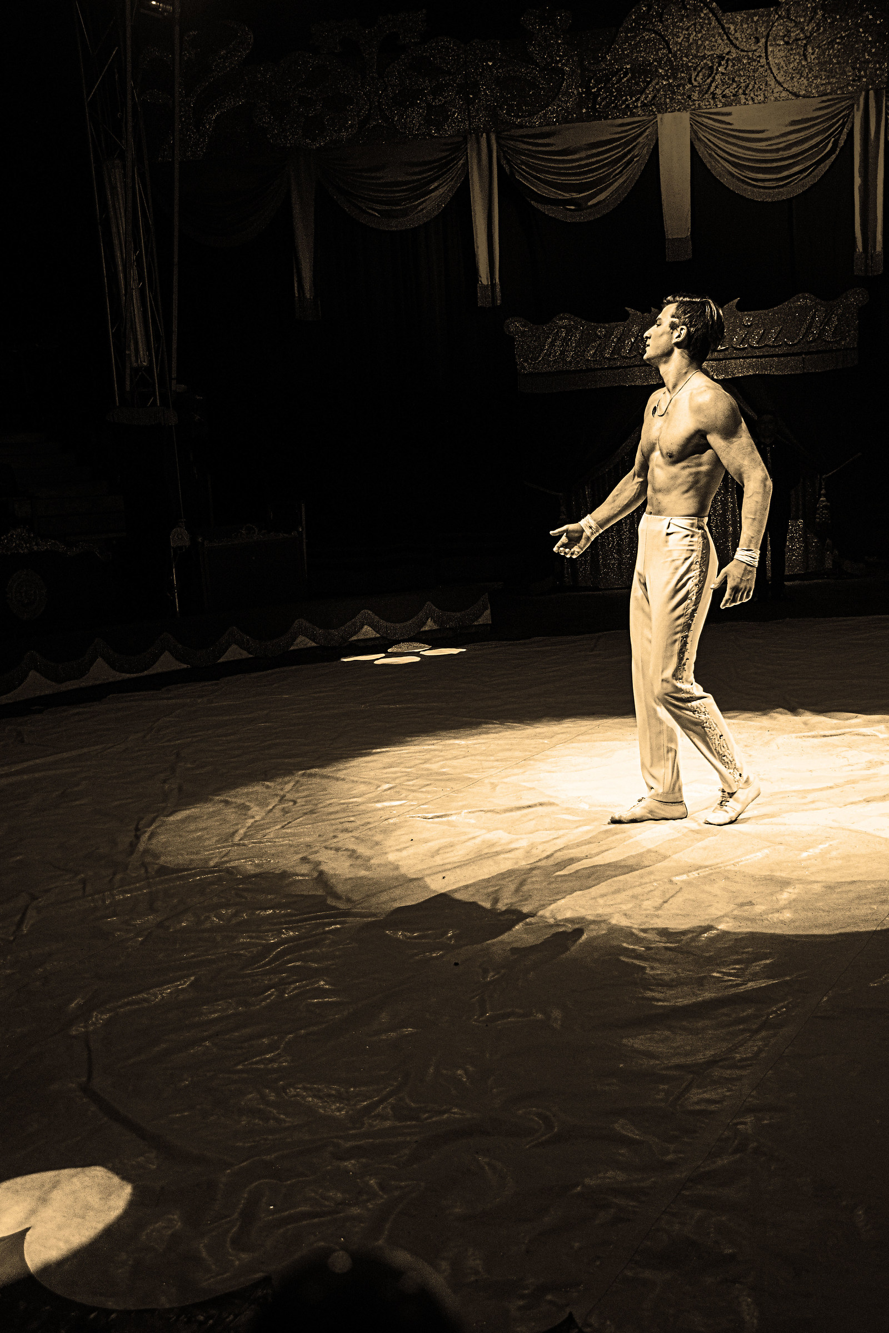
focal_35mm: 36
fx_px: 1333
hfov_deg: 36.9
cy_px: 666
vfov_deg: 53.1
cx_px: 444
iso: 2500
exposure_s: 1/400
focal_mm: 24
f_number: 3.8
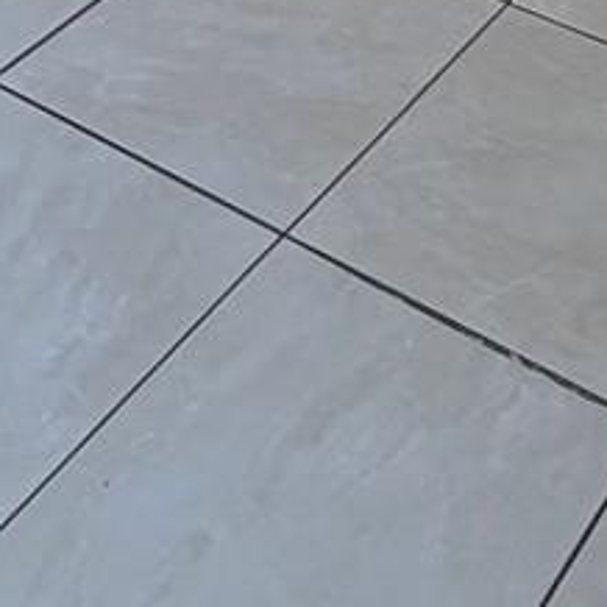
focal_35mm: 91
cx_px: 599
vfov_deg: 14.5
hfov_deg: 18.6
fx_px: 1805
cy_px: -730
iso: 80
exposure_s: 1/120
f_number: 2.2
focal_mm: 2.22
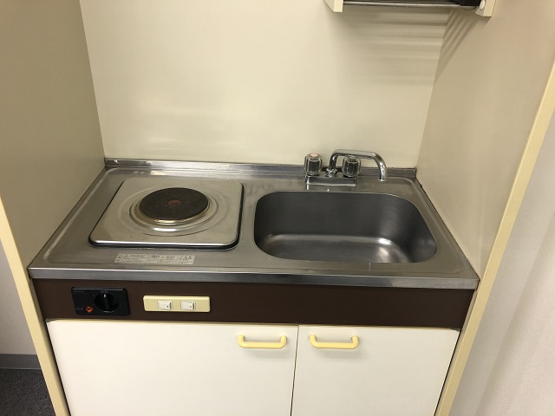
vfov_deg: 49.7
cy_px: 208
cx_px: 278
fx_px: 449
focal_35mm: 28
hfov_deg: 63.4
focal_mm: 4
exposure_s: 1/33
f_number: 1.8
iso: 32
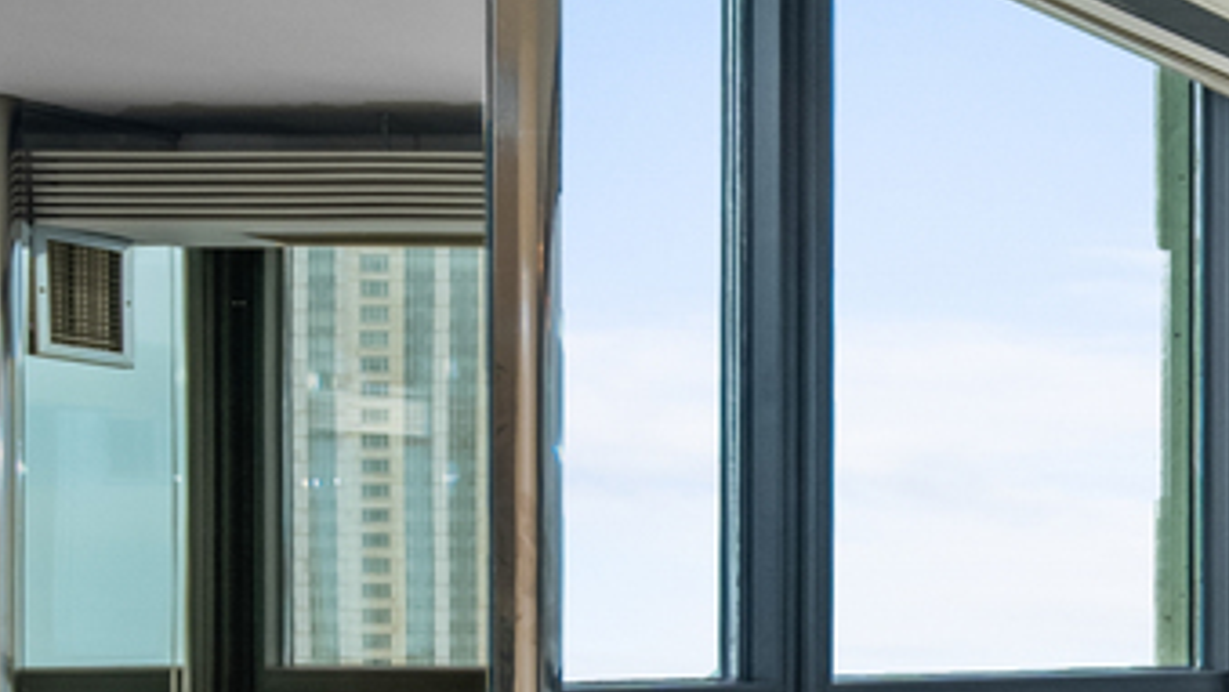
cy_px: 743
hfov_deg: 18.2
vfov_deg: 15.7
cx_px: 2498
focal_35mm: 75
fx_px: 2445
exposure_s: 1/15
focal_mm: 15
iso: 500
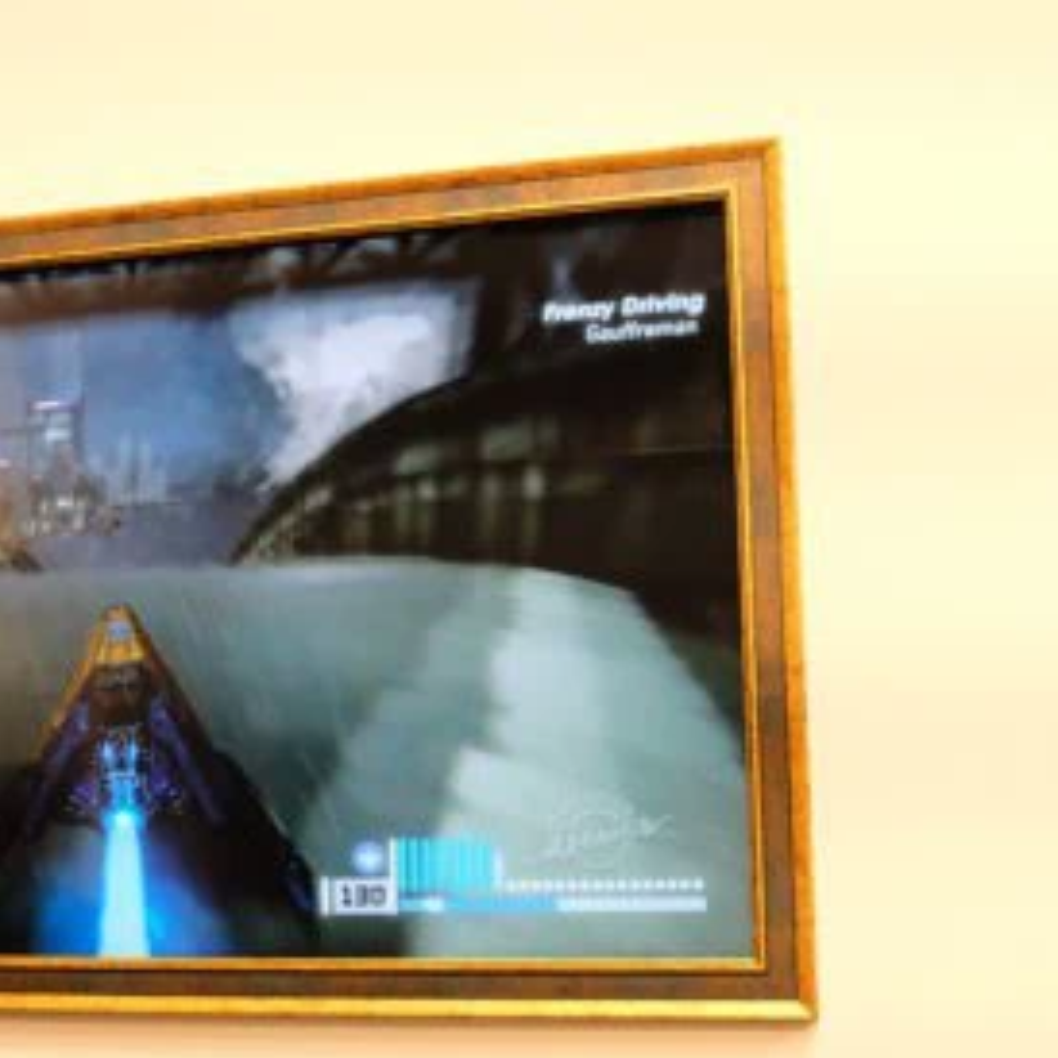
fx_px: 2040
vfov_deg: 29.0
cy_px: 624
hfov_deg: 28.1
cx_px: 127
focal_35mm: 59
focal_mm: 25.4
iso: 8000
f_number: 3.2
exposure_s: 1/500
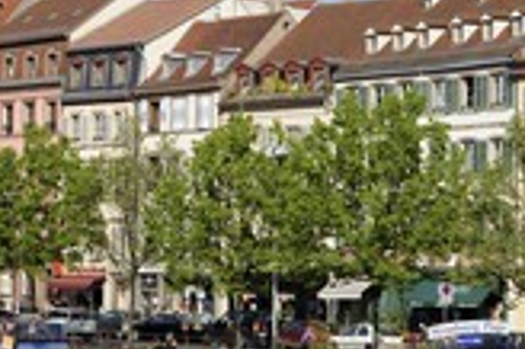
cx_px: -22
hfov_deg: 11.4
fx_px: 2608
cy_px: 215
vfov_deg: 7.7
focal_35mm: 179
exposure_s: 1/160
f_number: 14
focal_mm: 70
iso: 200
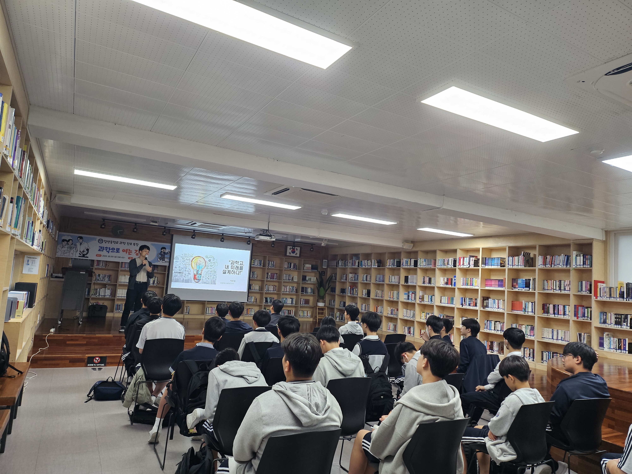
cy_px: 237
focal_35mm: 24
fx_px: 438
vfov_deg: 56.8
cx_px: 316
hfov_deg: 71.6
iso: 320
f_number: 1.8
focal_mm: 5
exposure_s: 1/120
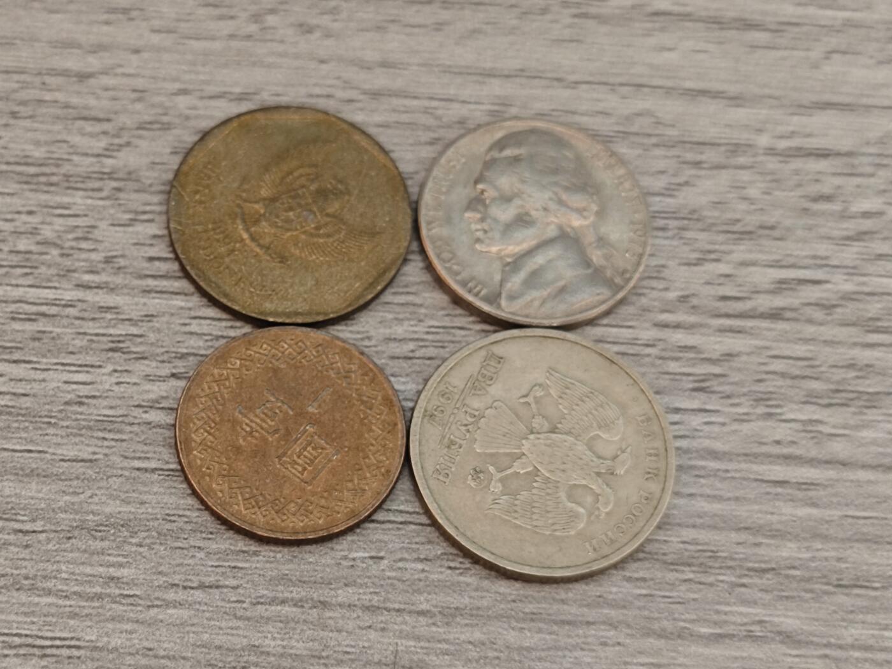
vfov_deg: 19.6
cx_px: 446
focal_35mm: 75
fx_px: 1933
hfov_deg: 26.0
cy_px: 334
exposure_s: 1/42.3
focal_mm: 8.7
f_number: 1.9
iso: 640
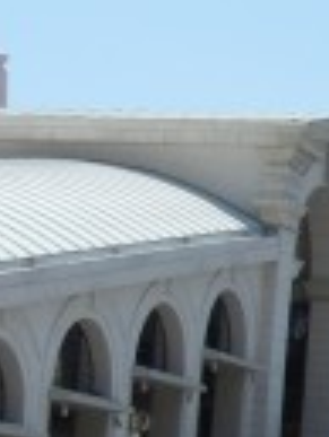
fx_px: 2265
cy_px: 180
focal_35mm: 179
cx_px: 800
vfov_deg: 11.0
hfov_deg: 7.7
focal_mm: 5.4
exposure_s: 1/410
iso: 160
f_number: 7
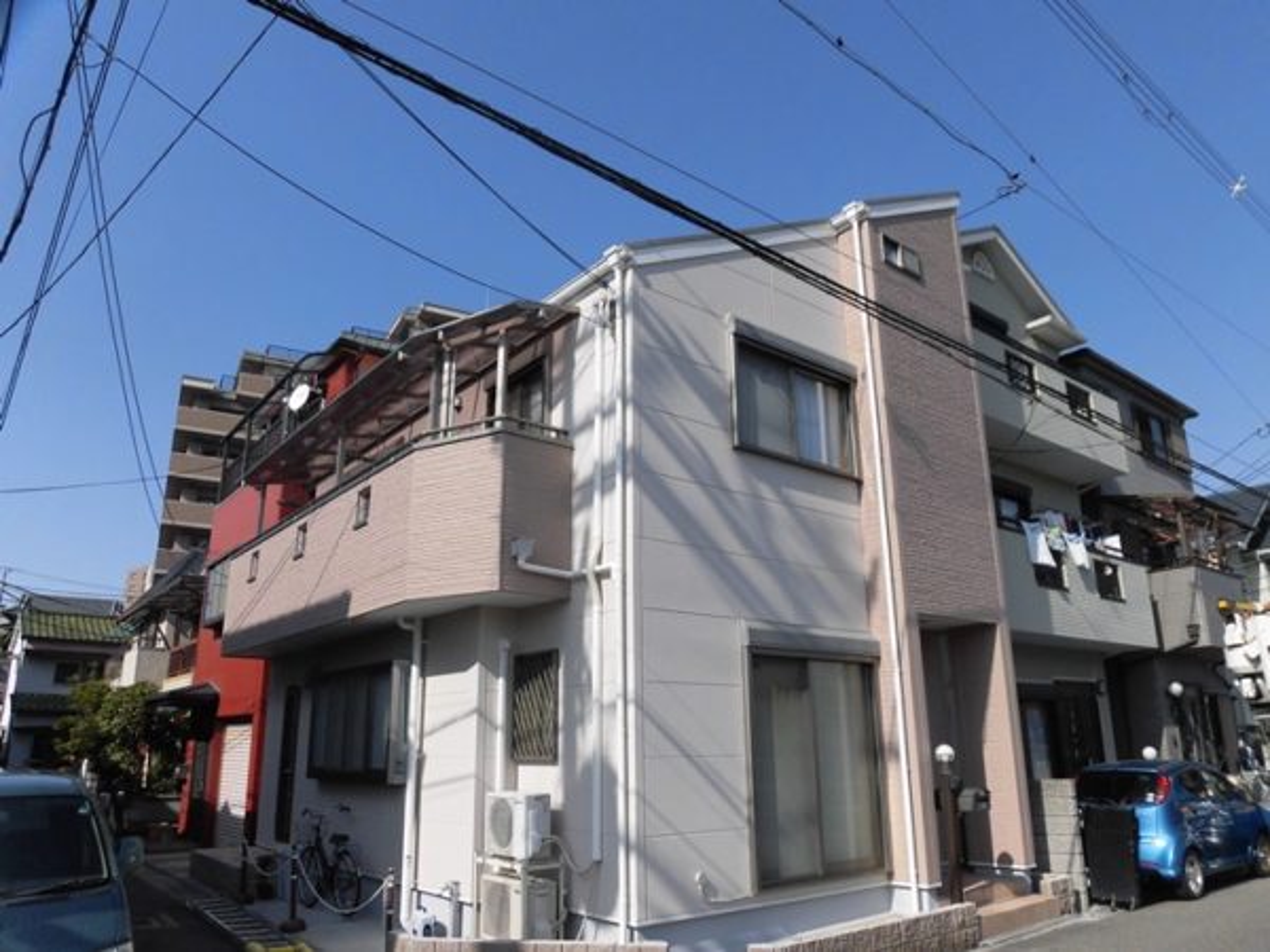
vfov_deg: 56.8
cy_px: 476
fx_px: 881
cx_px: 635
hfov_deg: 71.6
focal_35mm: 24
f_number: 7.8
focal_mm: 4.3
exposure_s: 1/250
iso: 100
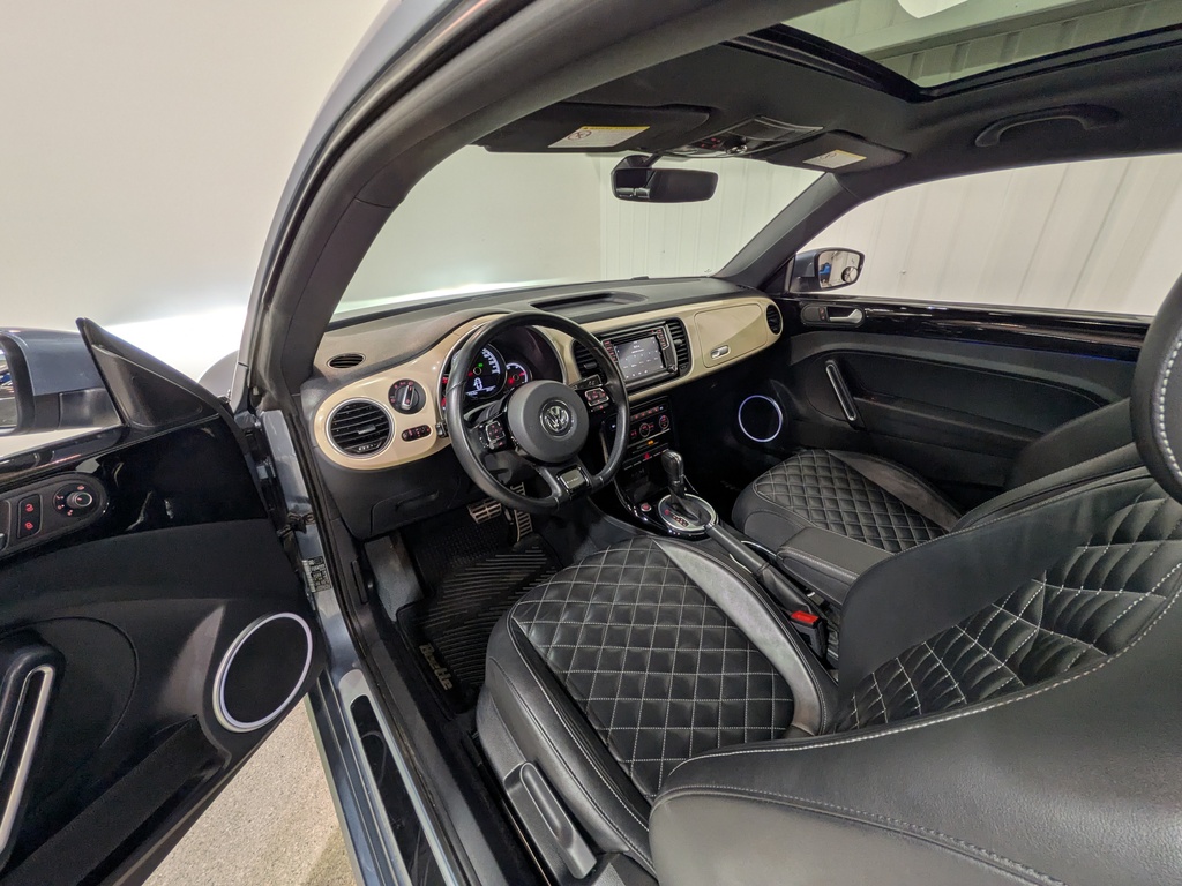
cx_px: 591
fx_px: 478
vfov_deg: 85.7
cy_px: 443
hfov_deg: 102.1
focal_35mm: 14
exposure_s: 1/24
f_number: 2.2
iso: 49
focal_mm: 1.83
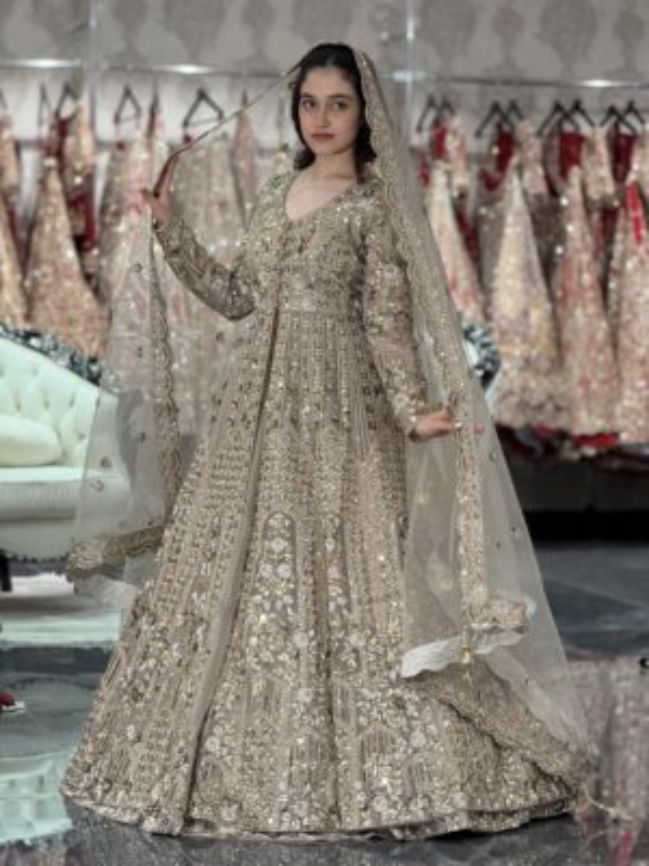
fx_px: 3000
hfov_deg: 12.3
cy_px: 433
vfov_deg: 16.4
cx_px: 324
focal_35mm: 120
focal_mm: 15.66
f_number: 2.8
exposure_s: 1/100
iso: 200
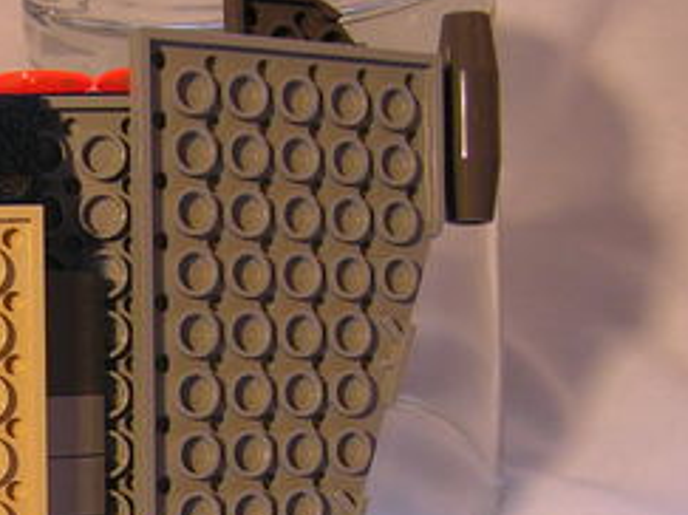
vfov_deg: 18.9
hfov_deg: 24.3
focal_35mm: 76
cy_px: 490
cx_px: -31
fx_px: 1510
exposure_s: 1/40
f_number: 3.2
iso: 125
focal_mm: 6
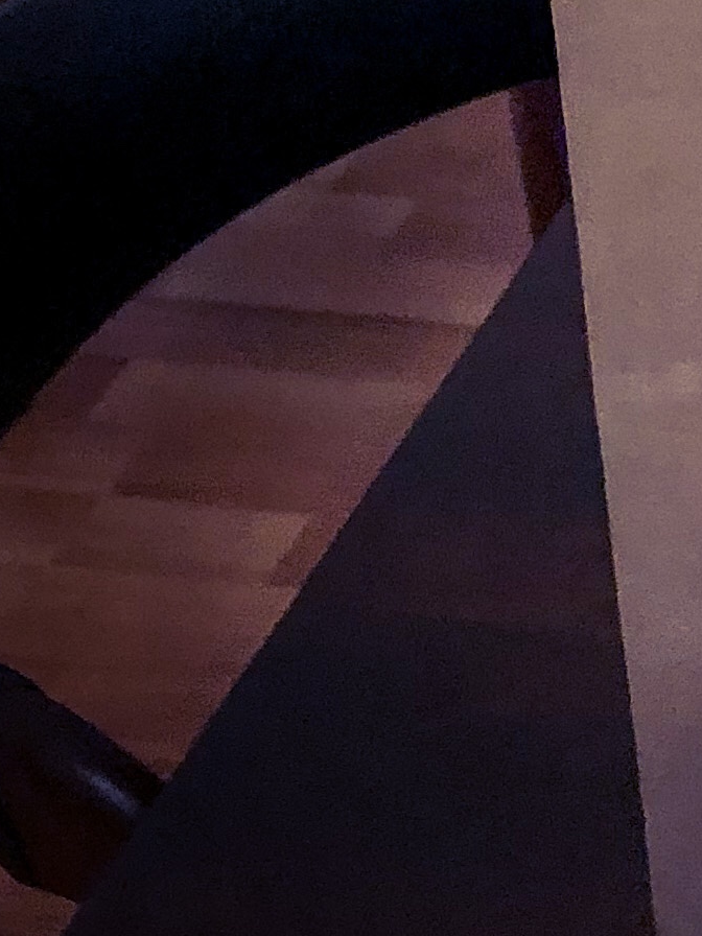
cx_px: 1555
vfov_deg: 14.5
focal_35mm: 126
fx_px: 3407
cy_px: -510
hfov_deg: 10.5
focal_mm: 4
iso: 100
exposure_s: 1/15
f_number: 1.8
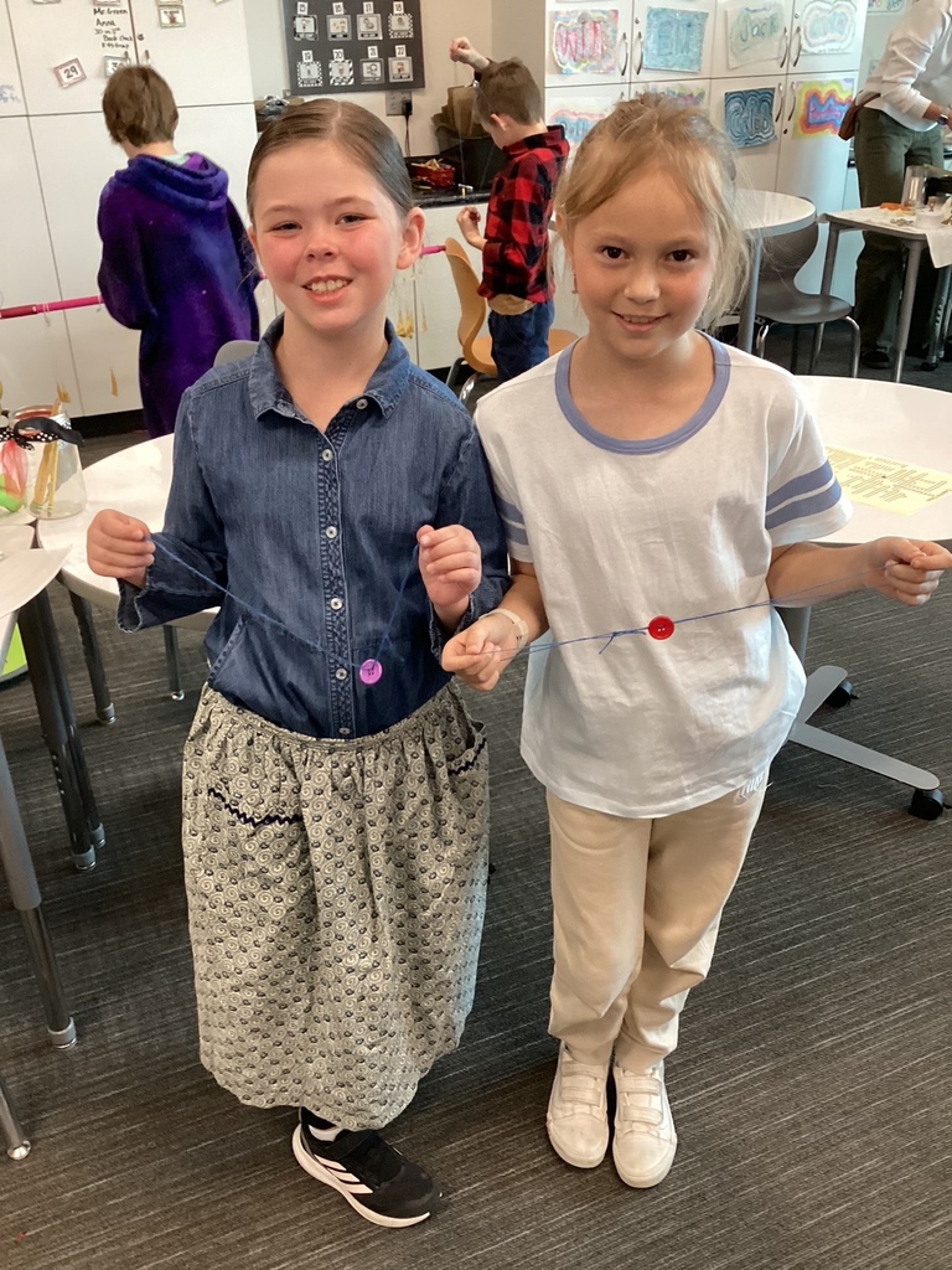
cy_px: 635
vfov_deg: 58.4
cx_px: 476
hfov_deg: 45.4
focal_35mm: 31
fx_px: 1137
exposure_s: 1/60
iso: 250
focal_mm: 3.3
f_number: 2.4
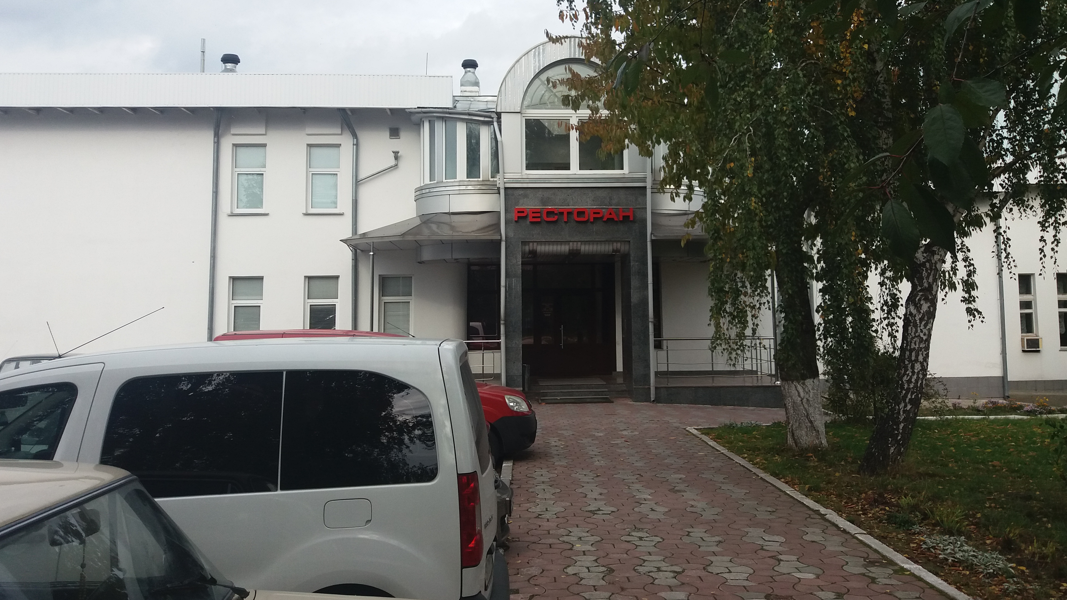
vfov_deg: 35.5
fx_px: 934
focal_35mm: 33
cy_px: 236
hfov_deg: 59.5
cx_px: 553
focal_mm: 3.7
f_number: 1.9
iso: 64
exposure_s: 1/616
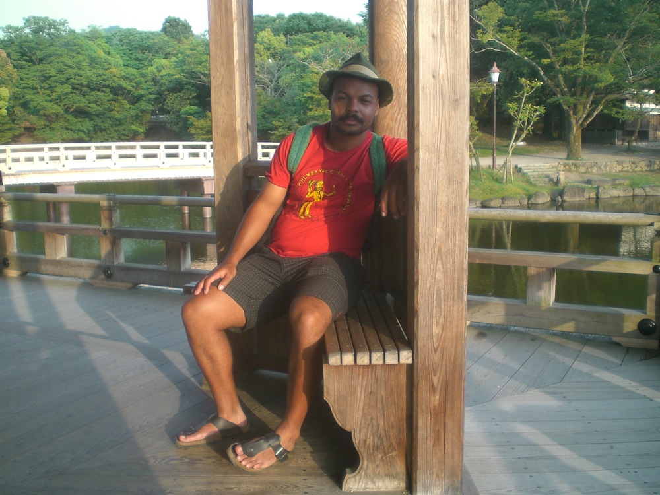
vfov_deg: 37.7
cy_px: 248
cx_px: 330
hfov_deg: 49.0
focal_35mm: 38
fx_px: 725
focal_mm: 6.3
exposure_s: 1/100
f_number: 3.1
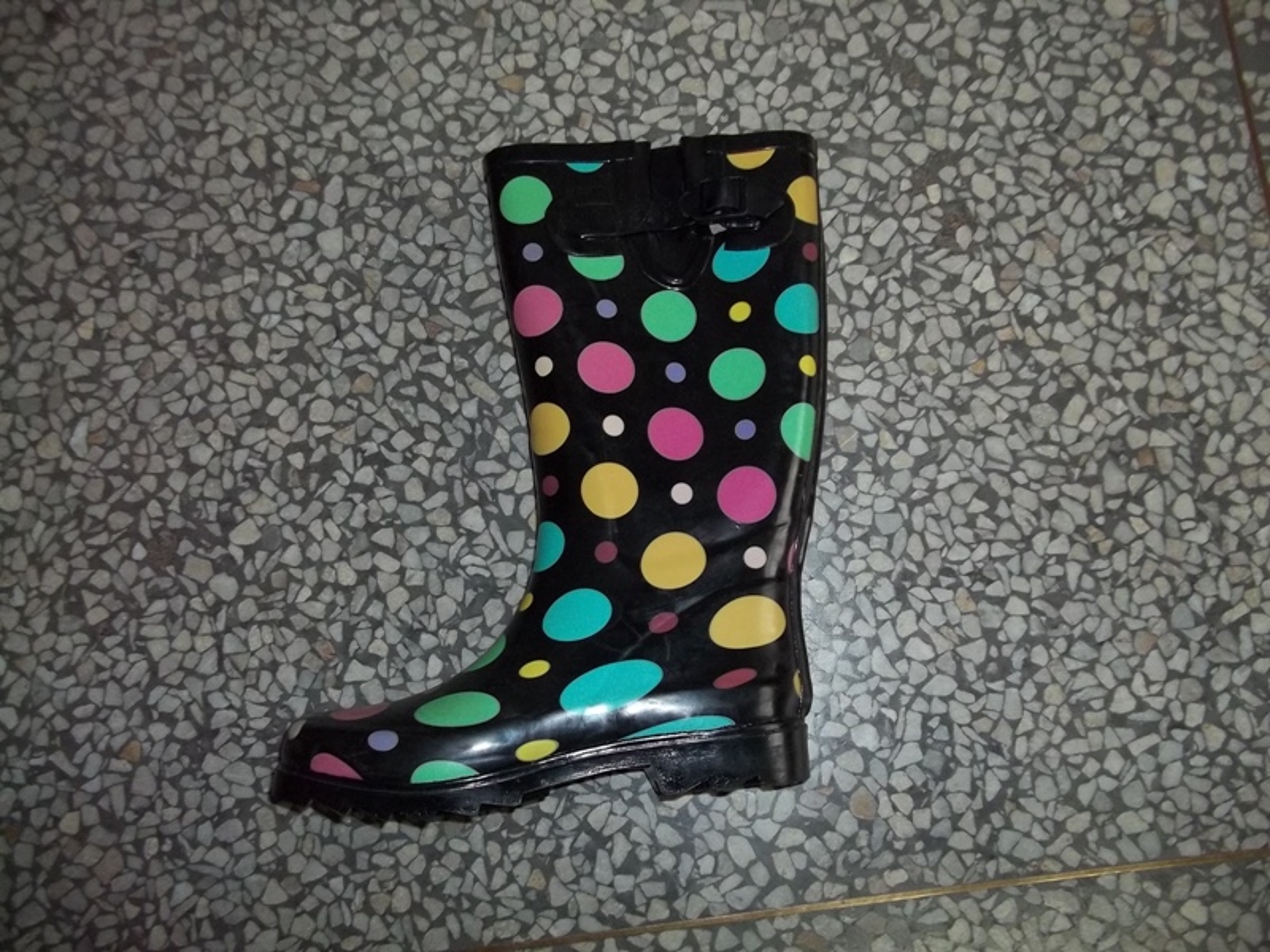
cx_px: 635
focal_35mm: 32
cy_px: 476
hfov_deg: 56.8
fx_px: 1174
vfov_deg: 44.2
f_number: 2.9
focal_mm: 5.7
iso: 160
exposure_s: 1/30
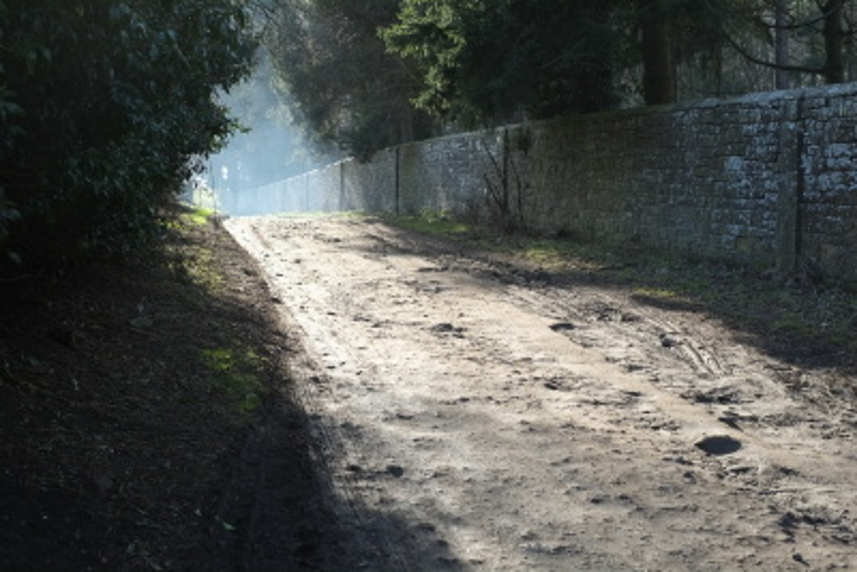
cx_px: 428
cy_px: 286
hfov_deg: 37.5
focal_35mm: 53
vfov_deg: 25.5
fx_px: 1262
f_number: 5.6
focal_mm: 35
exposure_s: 1/150
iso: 200
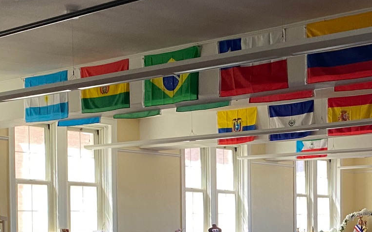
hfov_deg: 27.3
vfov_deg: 17.3
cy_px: 246
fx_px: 740
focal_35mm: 73
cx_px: 324
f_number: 1.8
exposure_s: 1/60
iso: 200
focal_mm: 4.25
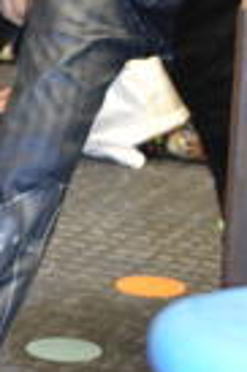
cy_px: 262
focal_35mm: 222
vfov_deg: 9.3
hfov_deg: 6.0
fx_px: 2290
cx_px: -288
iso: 720
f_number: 2.8
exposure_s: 1/60
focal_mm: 28
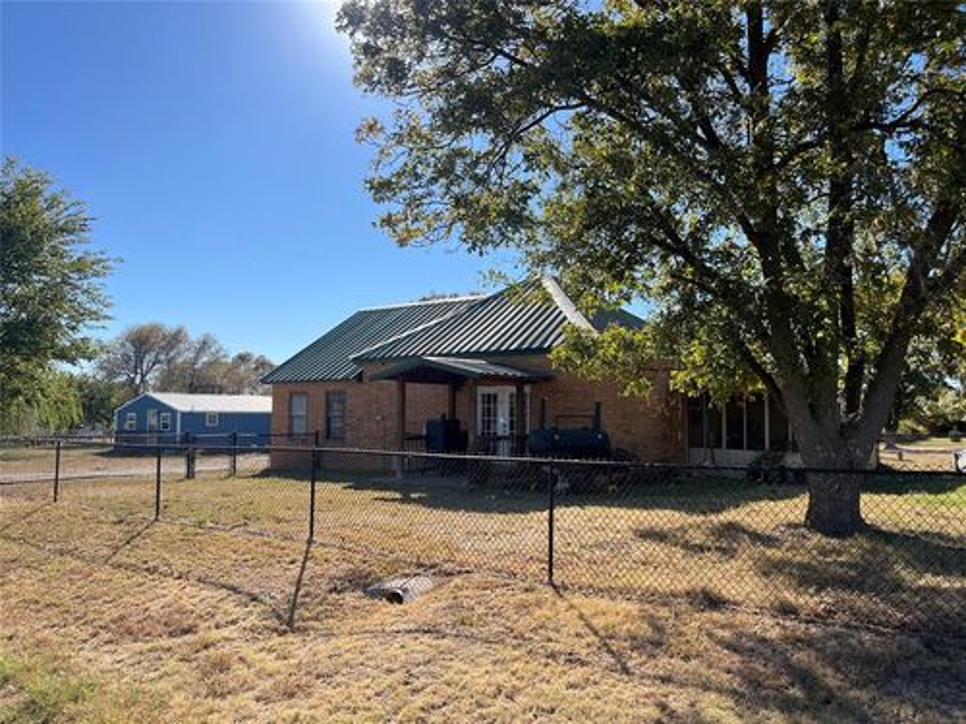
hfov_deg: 67.3
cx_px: 483
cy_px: 362
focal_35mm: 26
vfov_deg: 53.1
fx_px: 726
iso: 50
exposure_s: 1/2062
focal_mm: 5.1
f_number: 1.6
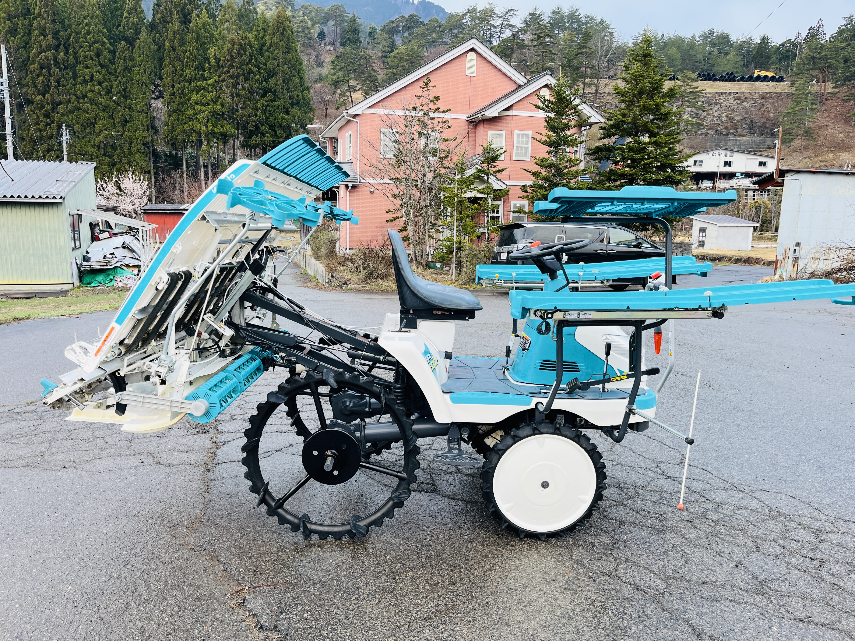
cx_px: 428
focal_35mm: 26
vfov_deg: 53.1
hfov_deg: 67.3
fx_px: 642
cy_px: 320
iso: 50
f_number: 1.6
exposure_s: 1/122
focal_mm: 5.1
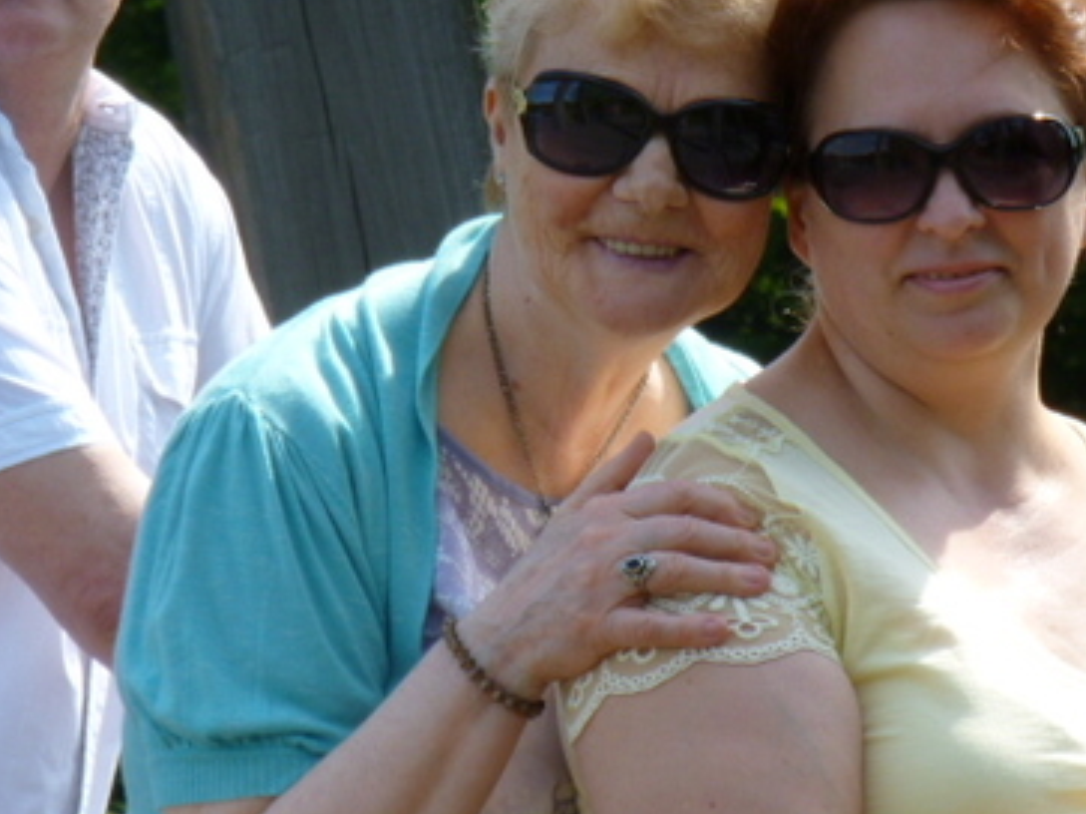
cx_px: 688
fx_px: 12953
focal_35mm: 413
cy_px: 377
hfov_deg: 4.8
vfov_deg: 3.6
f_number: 5.9
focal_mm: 45
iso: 100
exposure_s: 1/125
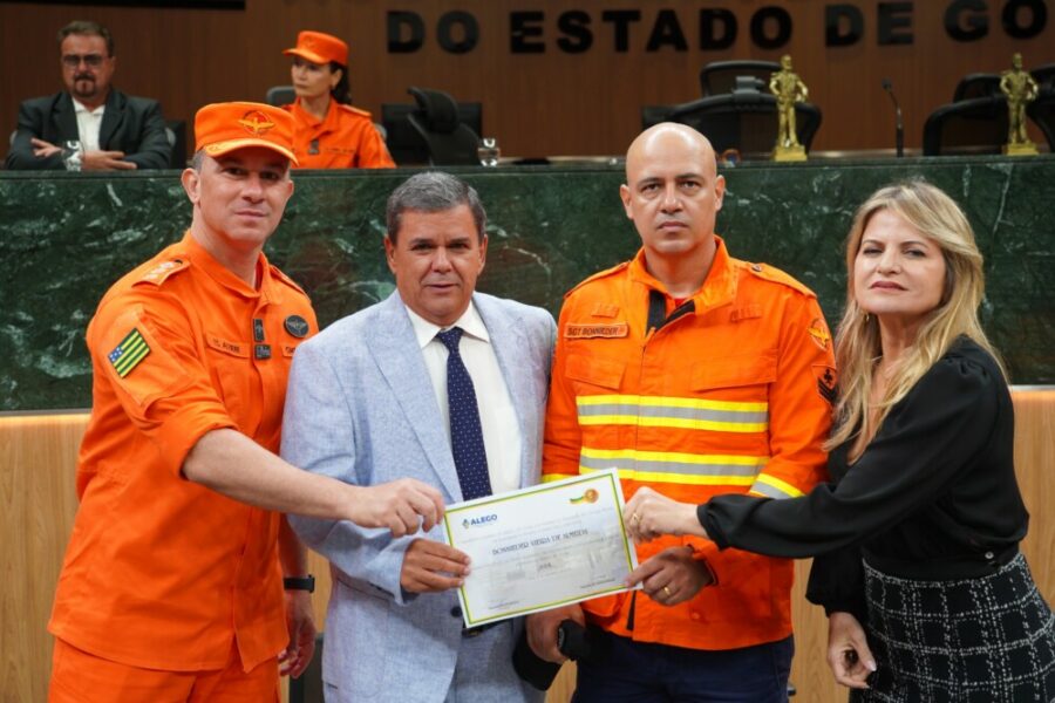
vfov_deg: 26.0
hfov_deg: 38.2
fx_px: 1524
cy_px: 352
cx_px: 528
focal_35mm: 52
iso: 1000
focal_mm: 52
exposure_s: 1/160
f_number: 5
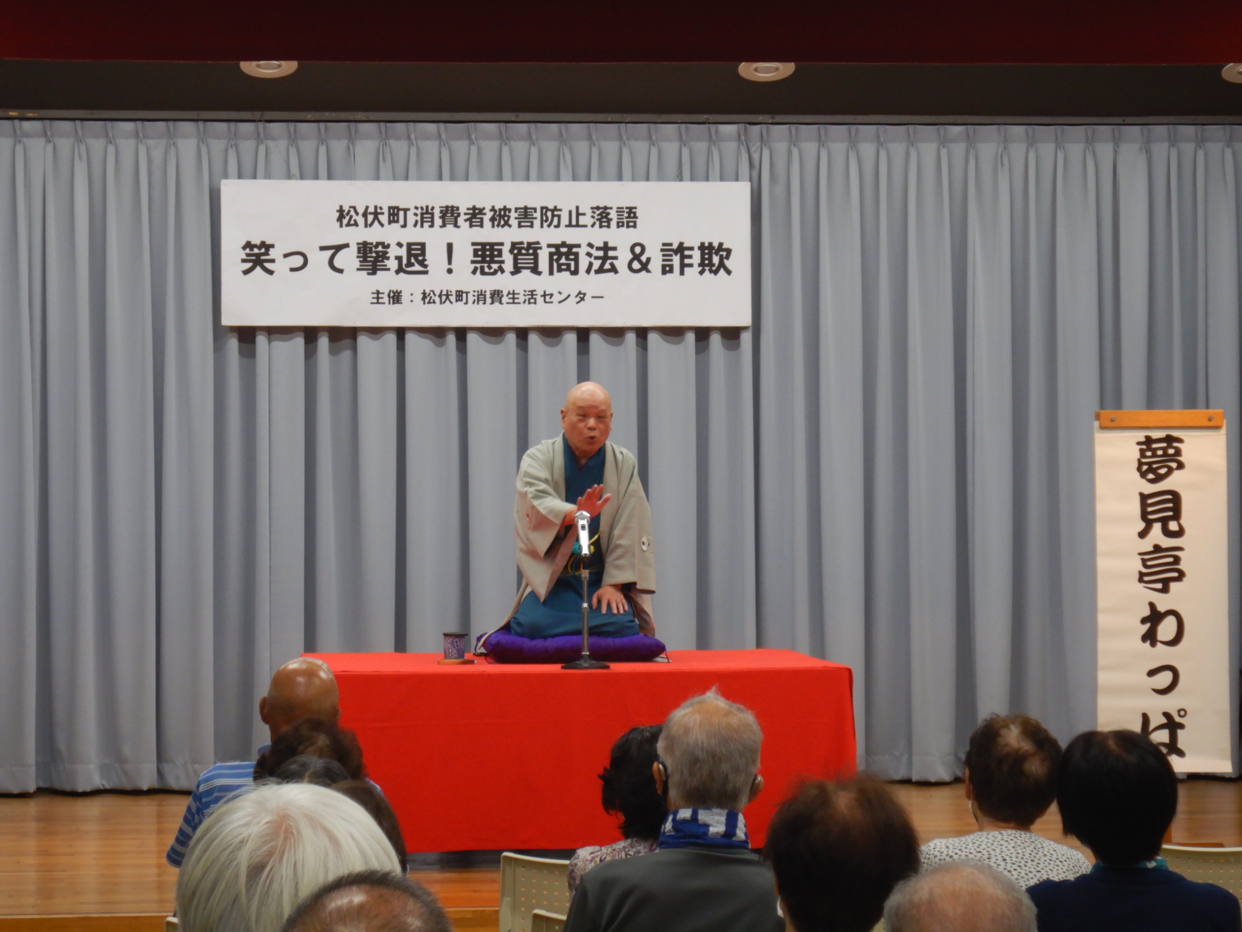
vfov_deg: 14.6
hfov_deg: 19.4
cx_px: 621
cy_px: 466
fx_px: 3624
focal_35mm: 101
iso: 250
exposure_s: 1/30
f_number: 4.8
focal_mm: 18.1
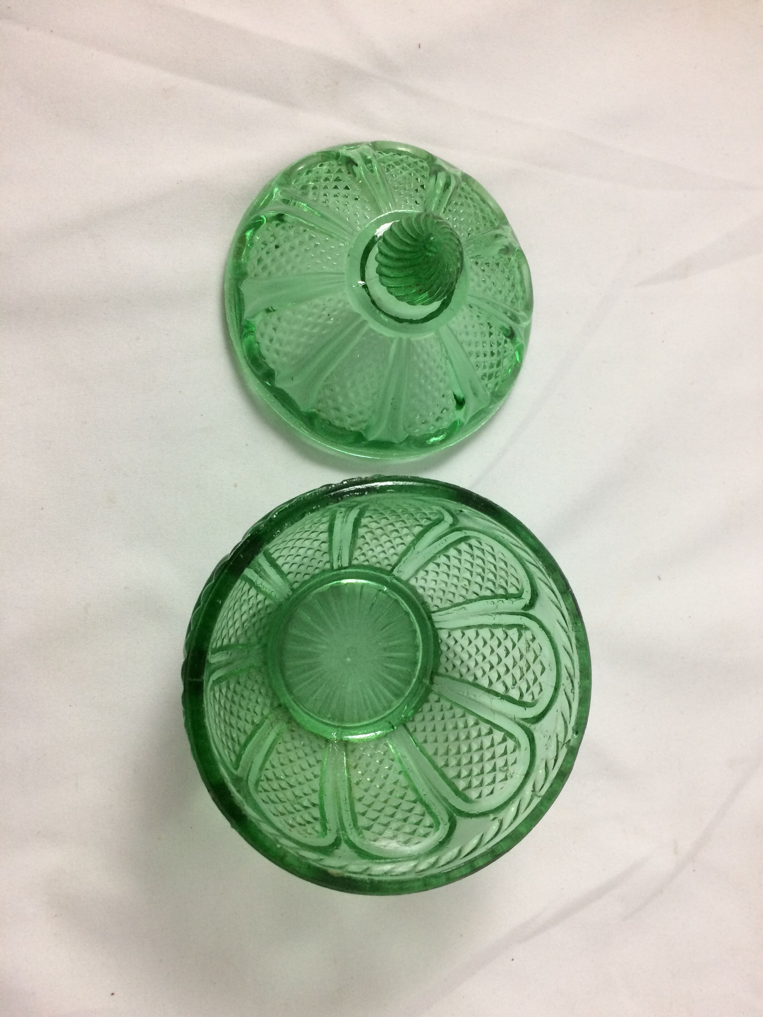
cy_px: 508
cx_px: 382
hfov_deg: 48.2
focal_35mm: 29
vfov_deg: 61.7
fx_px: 852
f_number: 2.2
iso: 80
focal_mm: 4.15
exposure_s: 1/33
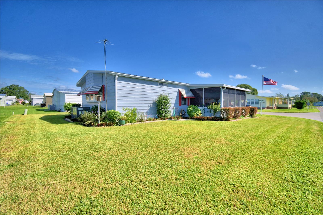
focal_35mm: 15
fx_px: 135
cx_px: 162
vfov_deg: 77.3
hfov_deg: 100.4
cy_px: 108
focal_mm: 10
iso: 100
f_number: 4.5
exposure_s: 1/1600
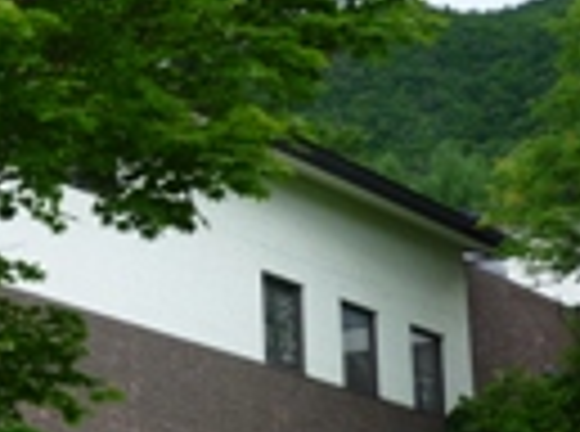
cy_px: 346
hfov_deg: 16.5
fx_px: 1805
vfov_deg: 13.6
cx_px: -306
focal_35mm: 108
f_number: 3.6
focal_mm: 5.5
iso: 80
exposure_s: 1/160
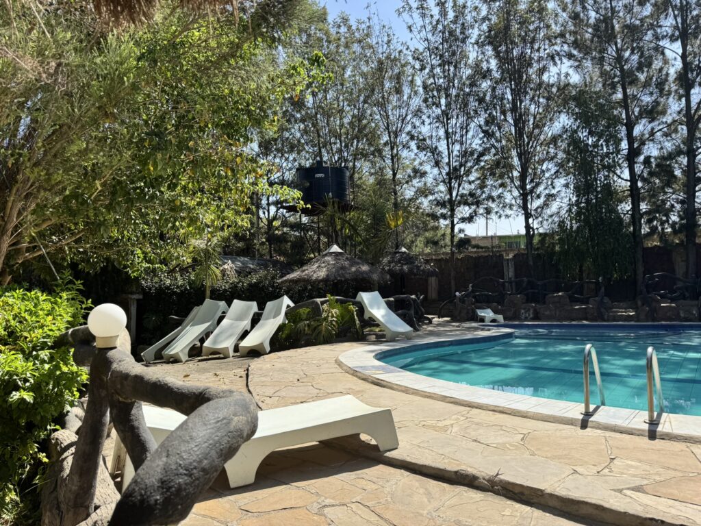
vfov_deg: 56.8
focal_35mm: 24
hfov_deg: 71.6
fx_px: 486
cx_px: 350
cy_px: 263
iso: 80
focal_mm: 6.76
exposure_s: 1/3247
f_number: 1.78
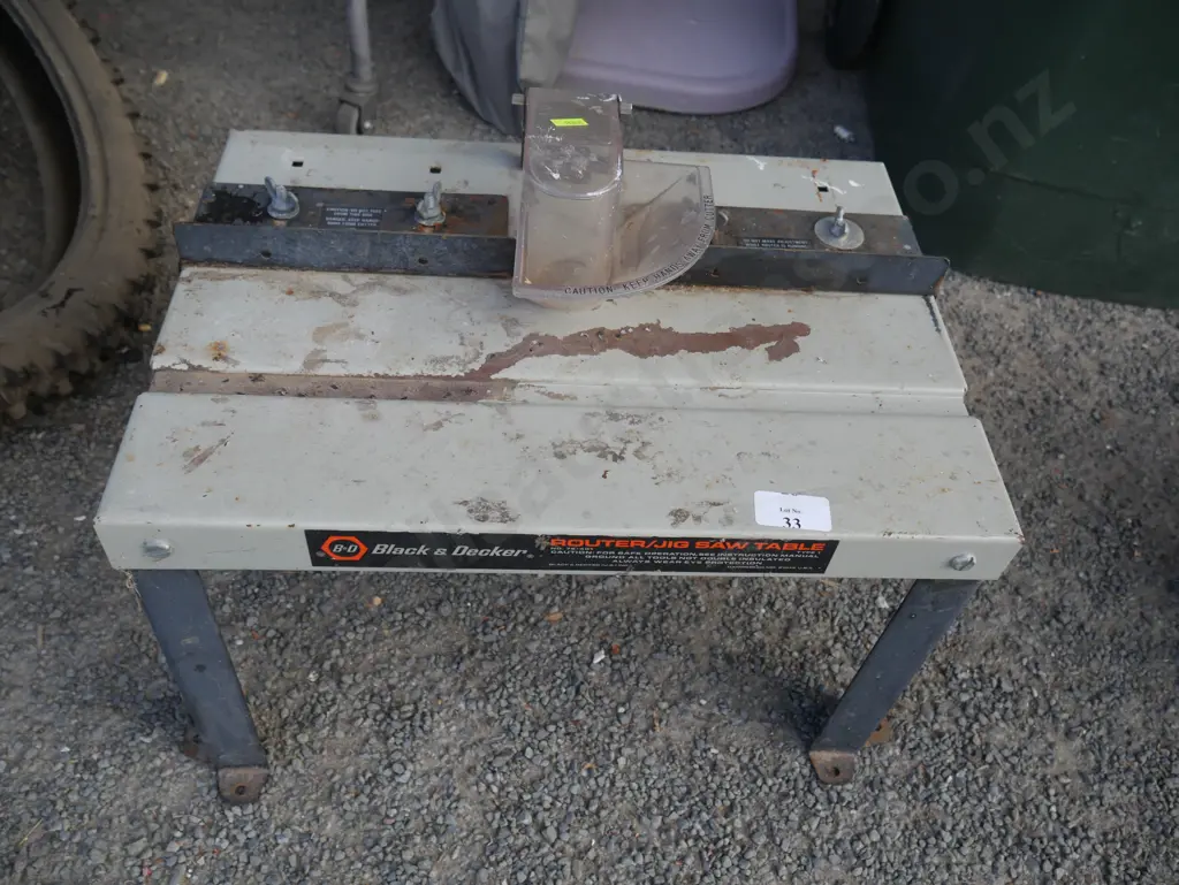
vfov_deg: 49.8
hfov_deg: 63.4
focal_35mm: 28
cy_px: 442
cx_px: 590
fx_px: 954
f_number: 4.5
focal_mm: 14
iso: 200
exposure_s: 1/200
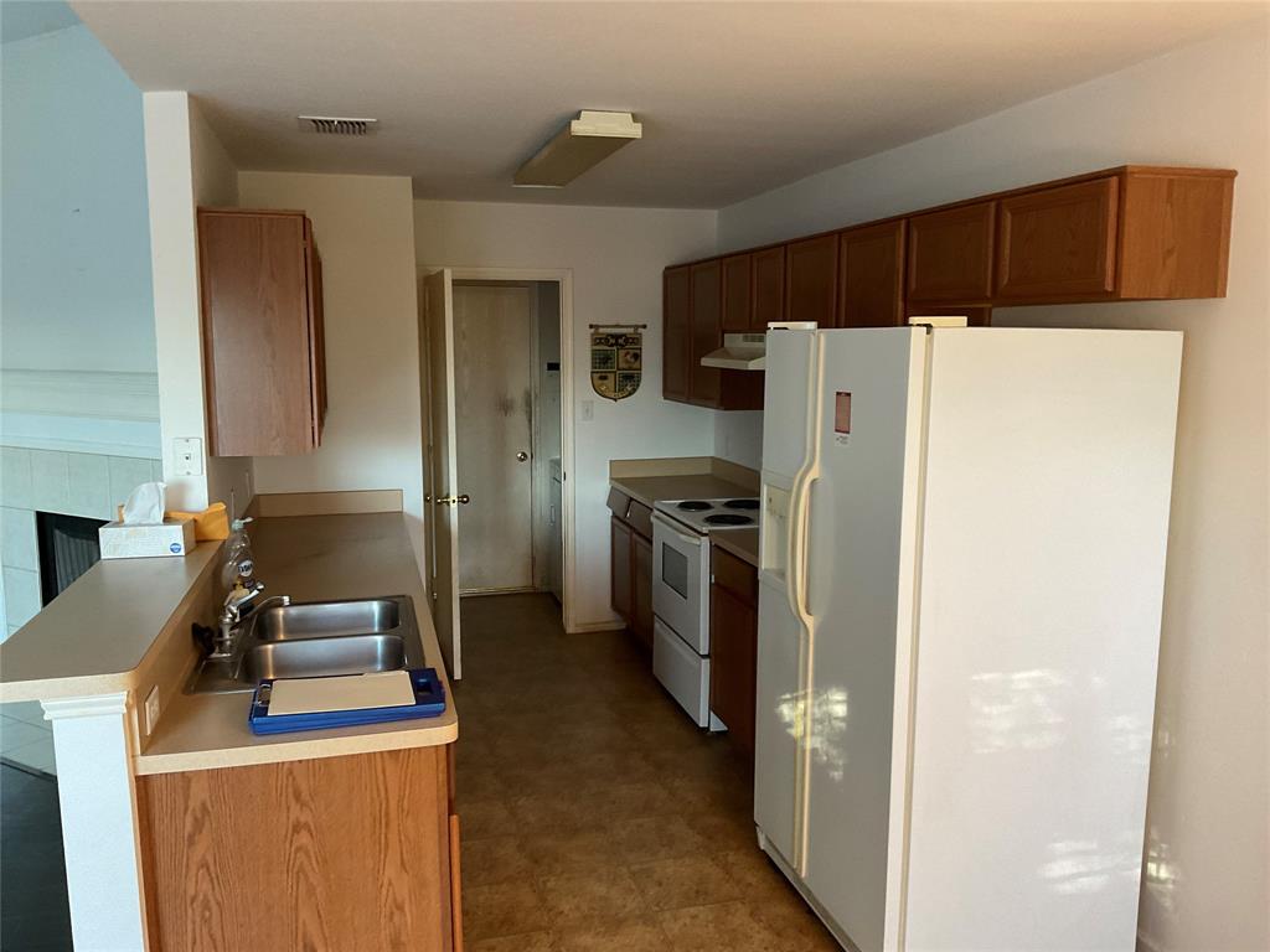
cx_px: 635
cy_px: 476
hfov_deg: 61.7
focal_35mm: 29
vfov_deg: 48.2
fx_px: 1064
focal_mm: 3
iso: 125
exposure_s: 1/60
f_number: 1.8
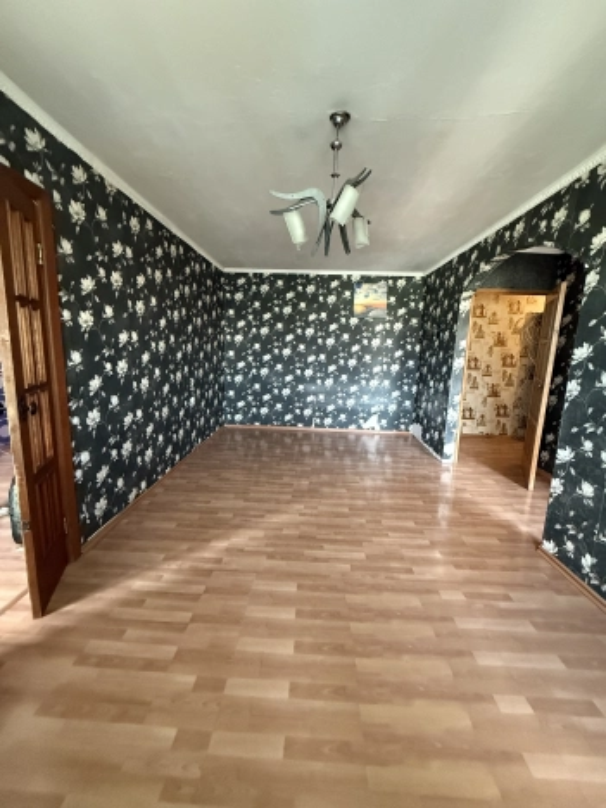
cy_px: 404
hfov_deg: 85.7
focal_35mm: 14
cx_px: 303
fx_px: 327
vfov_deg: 102.1
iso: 1000
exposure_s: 1/60
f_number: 2.2
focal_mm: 2.22
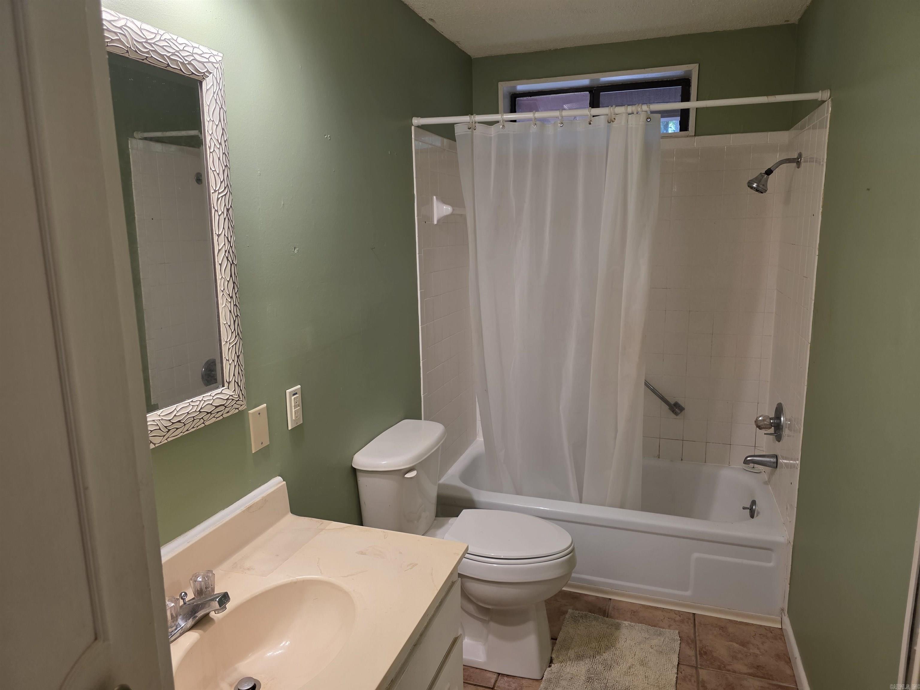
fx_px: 611
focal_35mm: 23
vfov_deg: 58.9
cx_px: 460
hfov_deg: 73.9
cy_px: 345
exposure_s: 1/120
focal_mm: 6.3
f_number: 1.7
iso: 320
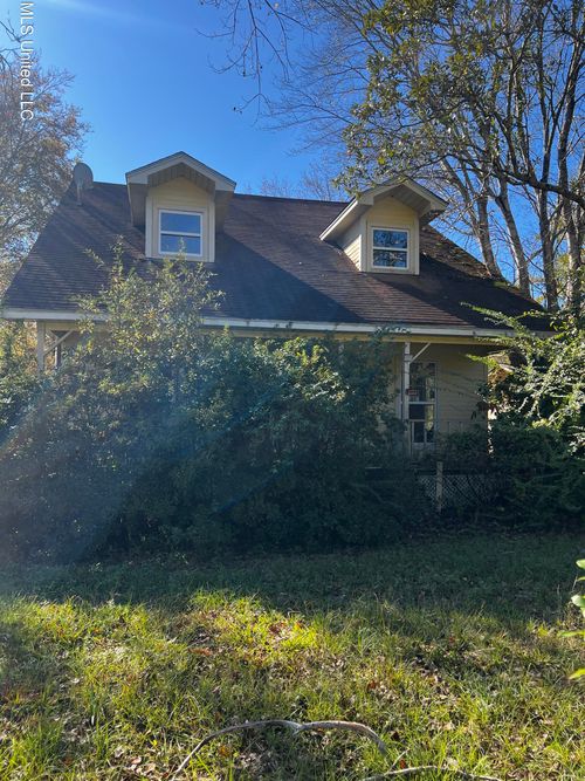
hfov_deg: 53.0
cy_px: 390
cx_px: 292
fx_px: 586
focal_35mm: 26
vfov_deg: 67.3
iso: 50
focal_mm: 5.7
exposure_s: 1/982
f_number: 1.5
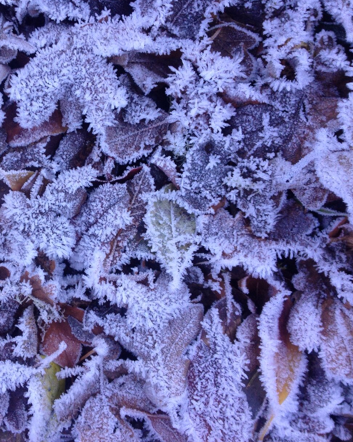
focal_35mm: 46
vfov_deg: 40.3
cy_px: 220
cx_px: 70
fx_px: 601
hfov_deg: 31.9
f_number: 2.4
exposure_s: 1/120
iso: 80
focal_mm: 4.28
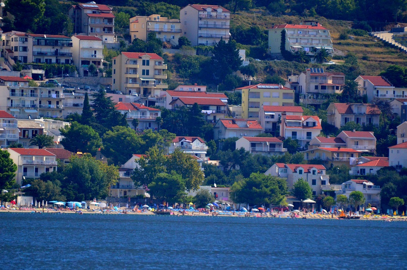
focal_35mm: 450
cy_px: 135
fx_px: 5075
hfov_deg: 4.6
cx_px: 204
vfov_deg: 3.0
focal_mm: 300
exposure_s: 1/8000
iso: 2200
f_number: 5.6
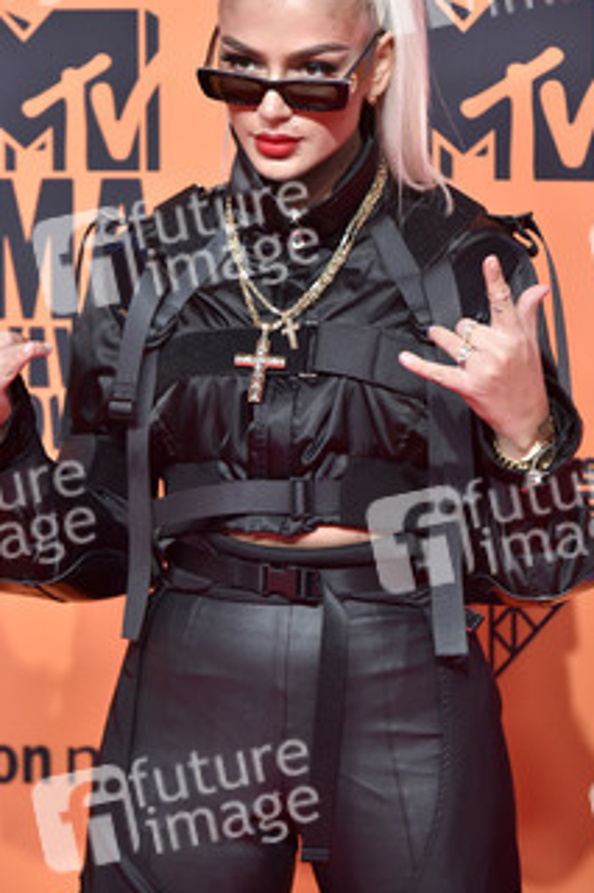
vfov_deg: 11.4
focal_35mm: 181
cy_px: 388
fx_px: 4484
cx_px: 257
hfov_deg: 7.6
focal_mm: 145
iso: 2000
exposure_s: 1/250
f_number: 3.5
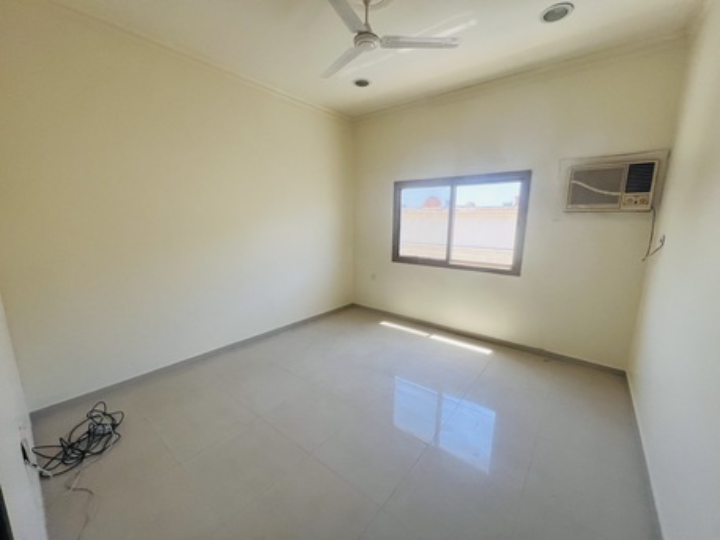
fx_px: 270
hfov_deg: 106.2
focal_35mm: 13
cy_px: 270
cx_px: 360
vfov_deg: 89.9
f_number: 1.8
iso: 80
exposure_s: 1/99
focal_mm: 1.57
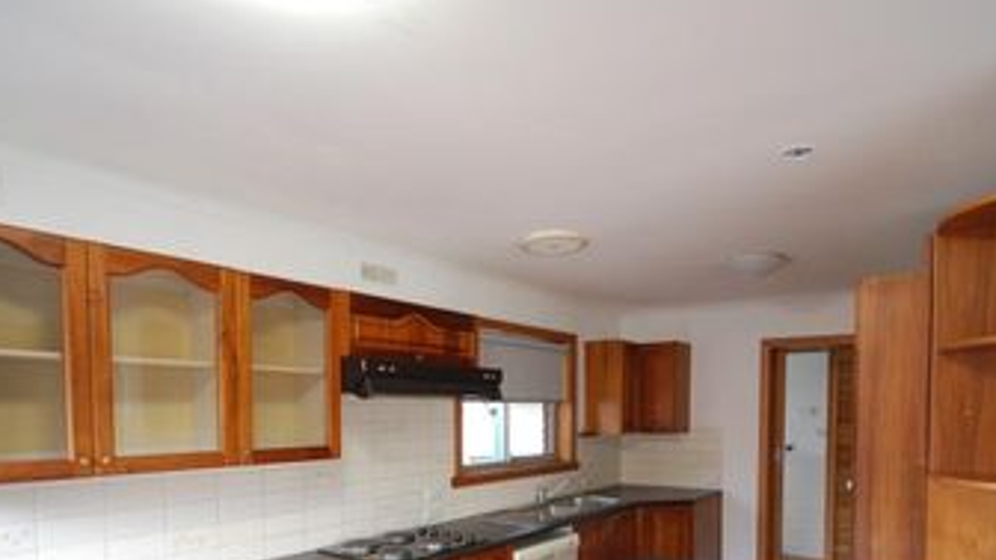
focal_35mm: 22
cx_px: 540
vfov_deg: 48.8
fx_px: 581
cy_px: 440
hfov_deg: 81.0
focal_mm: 10
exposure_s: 1/20
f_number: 4
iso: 800
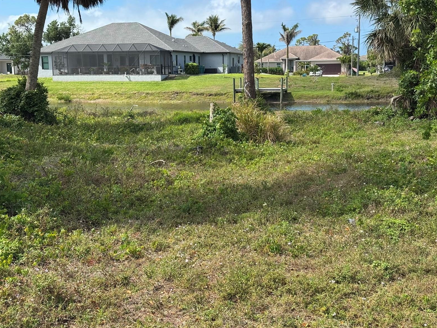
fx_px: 619
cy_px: 167
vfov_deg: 29.7
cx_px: 221
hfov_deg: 38.9
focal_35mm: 49
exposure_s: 1/1984
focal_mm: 6.76
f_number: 1.78
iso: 64
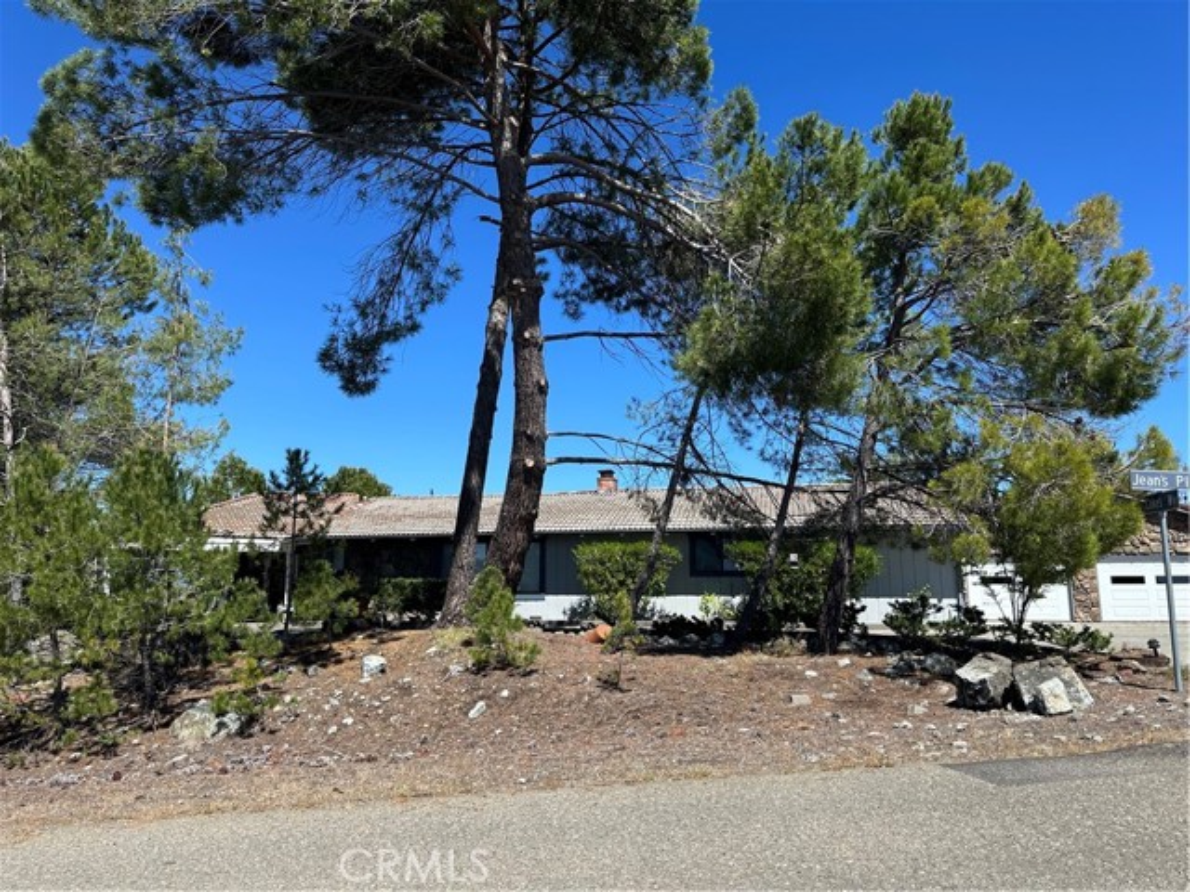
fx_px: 825
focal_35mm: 24
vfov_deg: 56.8
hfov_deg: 71.6
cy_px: 446
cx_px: 595
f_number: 1.78
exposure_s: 1/3247
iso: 80
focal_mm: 6.86
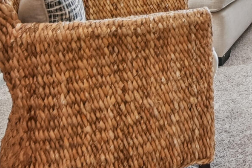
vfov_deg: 15.6
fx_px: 497
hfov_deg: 23.7
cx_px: 358
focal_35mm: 71
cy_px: -157
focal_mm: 14
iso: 400
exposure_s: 1/15
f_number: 4
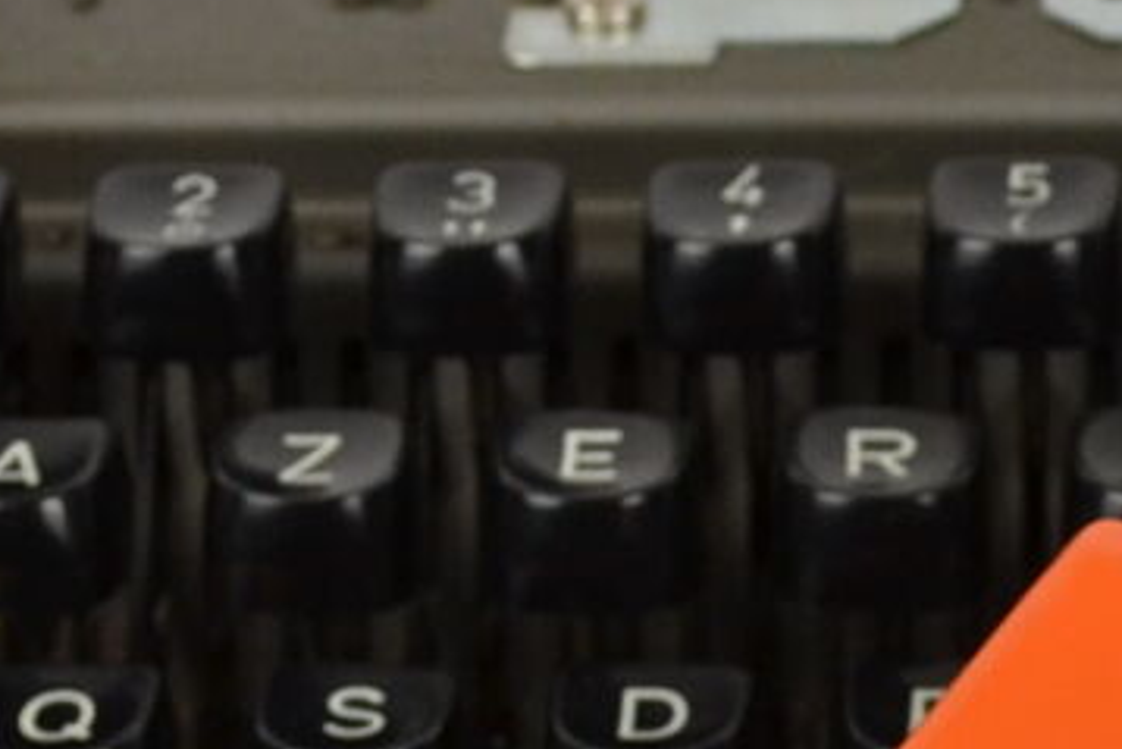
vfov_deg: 5.5
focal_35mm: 251
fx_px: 7826
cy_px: 627
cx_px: 1225
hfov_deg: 8.1
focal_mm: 26
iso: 400
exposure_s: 1/100
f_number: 5
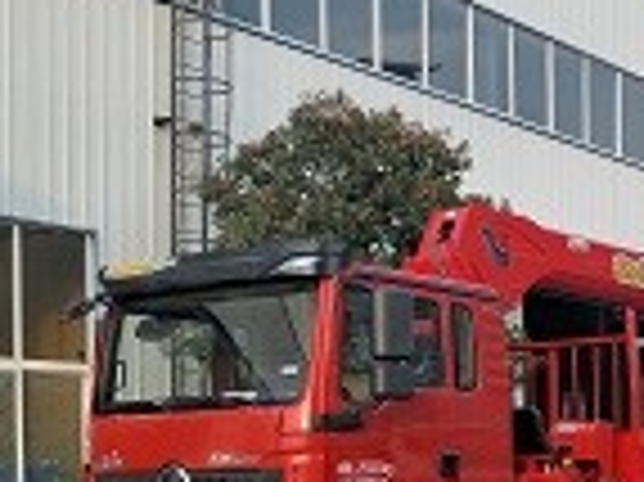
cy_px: 505
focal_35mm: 67
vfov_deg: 21.0
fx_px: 1245
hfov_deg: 27.1
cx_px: 671
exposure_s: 1/259
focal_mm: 4.1
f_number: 1.7
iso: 91
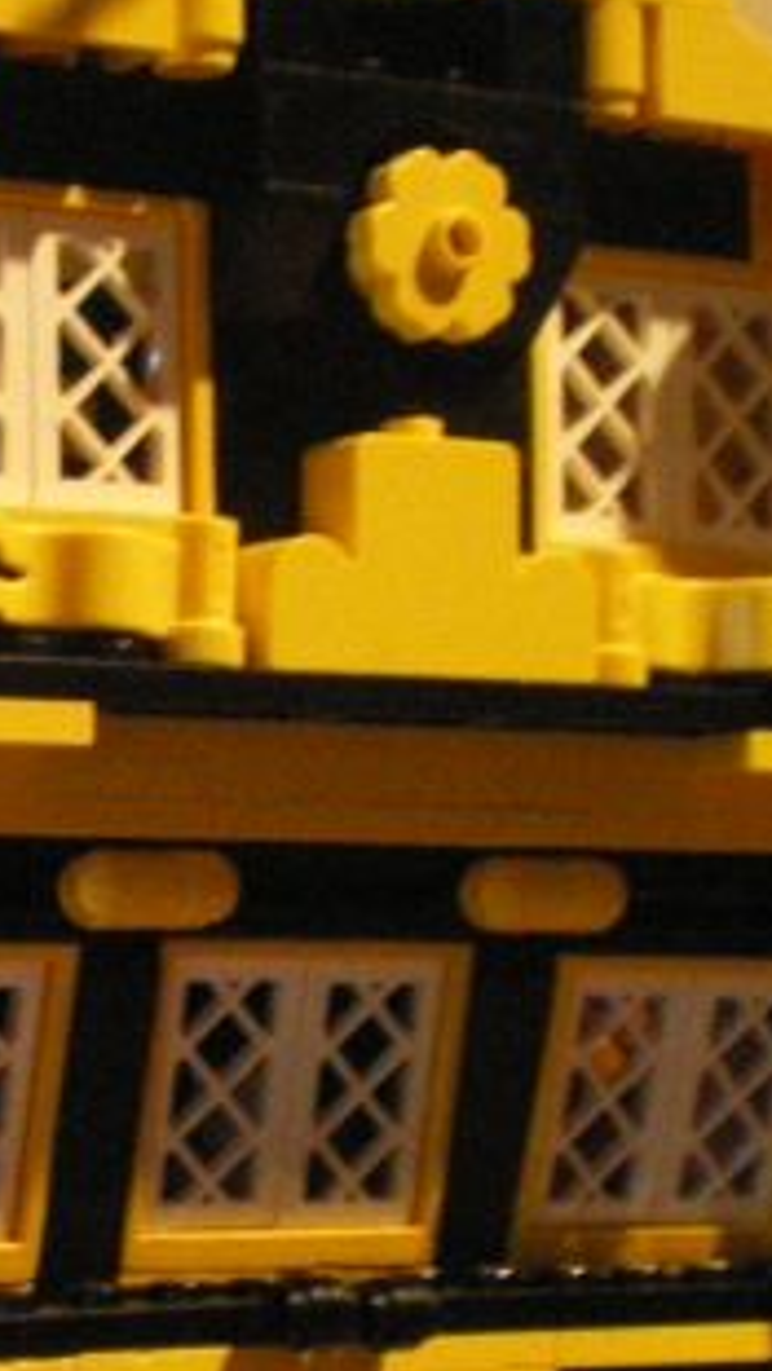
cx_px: -256
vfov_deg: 21.1
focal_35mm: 101
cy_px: 908
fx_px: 3675
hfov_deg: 11.6
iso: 800
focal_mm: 6.3
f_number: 3.1
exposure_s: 1/8
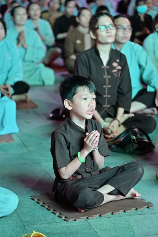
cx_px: 79
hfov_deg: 11.4
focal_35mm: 120
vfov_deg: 17.1
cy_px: 118
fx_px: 790
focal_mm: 120
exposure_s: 1/30
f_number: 4
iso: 1600
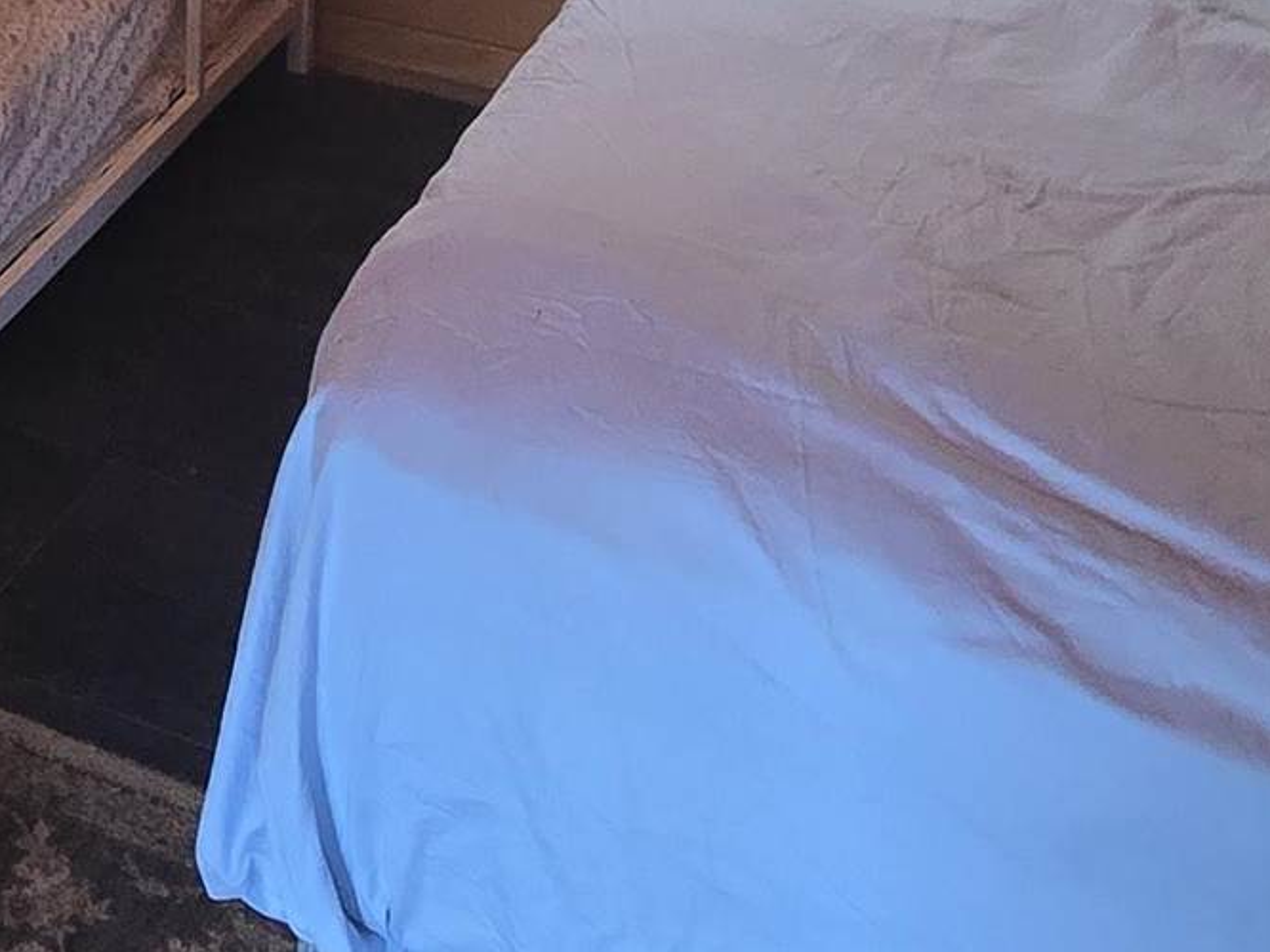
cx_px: 72
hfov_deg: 30.4
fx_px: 2201
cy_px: -738
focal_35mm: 60
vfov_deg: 19.0
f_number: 2.2
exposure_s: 1/60
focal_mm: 2.2
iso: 500
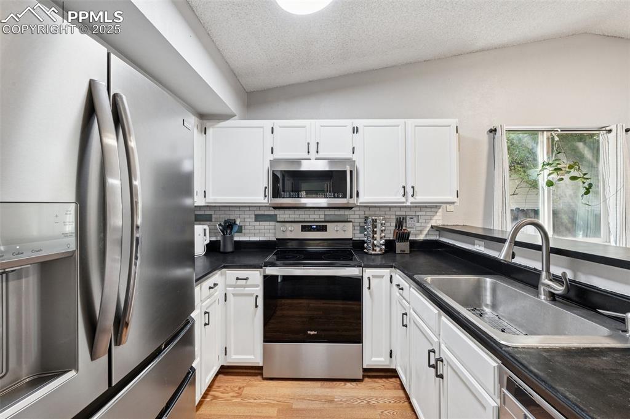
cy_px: 210
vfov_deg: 77.3
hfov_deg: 100.4
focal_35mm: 15
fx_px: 262
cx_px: 315
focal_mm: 15
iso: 800
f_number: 11
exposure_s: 1/3
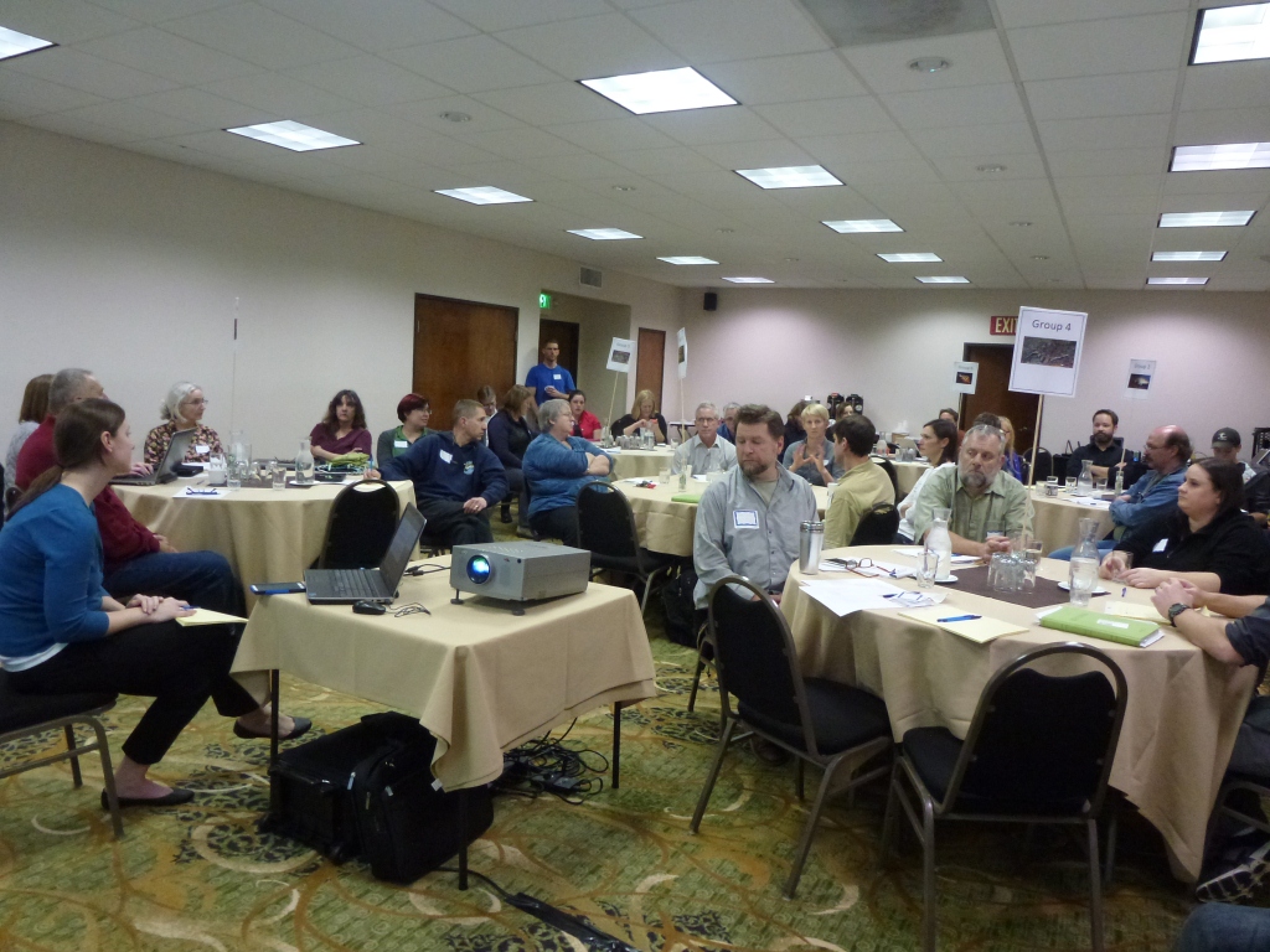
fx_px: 881
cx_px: 635
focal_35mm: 24
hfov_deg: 71.6
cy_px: 476
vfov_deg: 56.8
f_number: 3.3
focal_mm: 4.3
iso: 400
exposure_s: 1/25
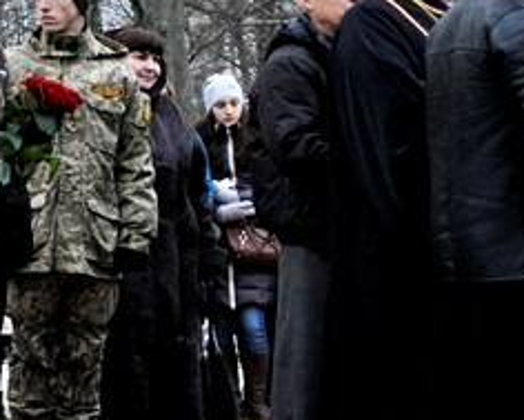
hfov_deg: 8.2
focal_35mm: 226
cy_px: -27
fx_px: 3506
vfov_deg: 6.8
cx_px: -500
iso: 800
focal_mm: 38
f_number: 4.5
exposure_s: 1/60
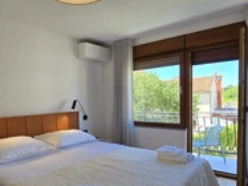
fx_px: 179
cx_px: 93
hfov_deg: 68.3
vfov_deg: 54.5
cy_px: 110
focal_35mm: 25
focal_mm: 2.2
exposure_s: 1/227
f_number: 2.2
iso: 50
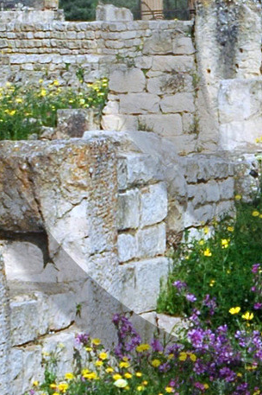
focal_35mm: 277
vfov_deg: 7.4
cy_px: 15
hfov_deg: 4.9
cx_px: 333
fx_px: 3024
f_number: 10
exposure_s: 1/400
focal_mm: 35
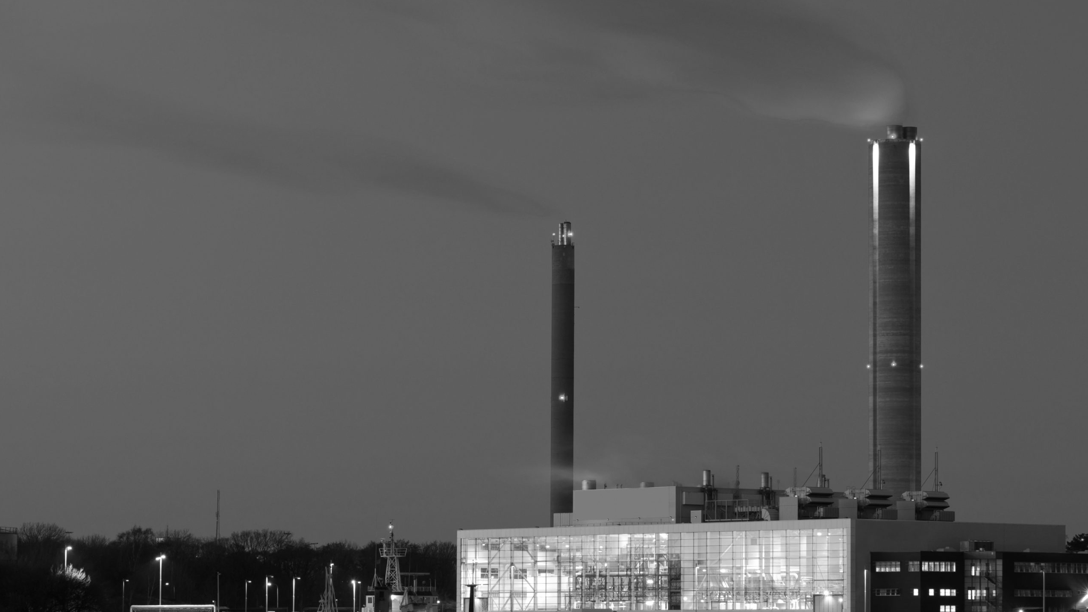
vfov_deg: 8.5
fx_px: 4097
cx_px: 542
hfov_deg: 15.1
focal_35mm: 142
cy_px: 338
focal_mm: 90
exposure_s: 3
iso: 100
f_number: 9
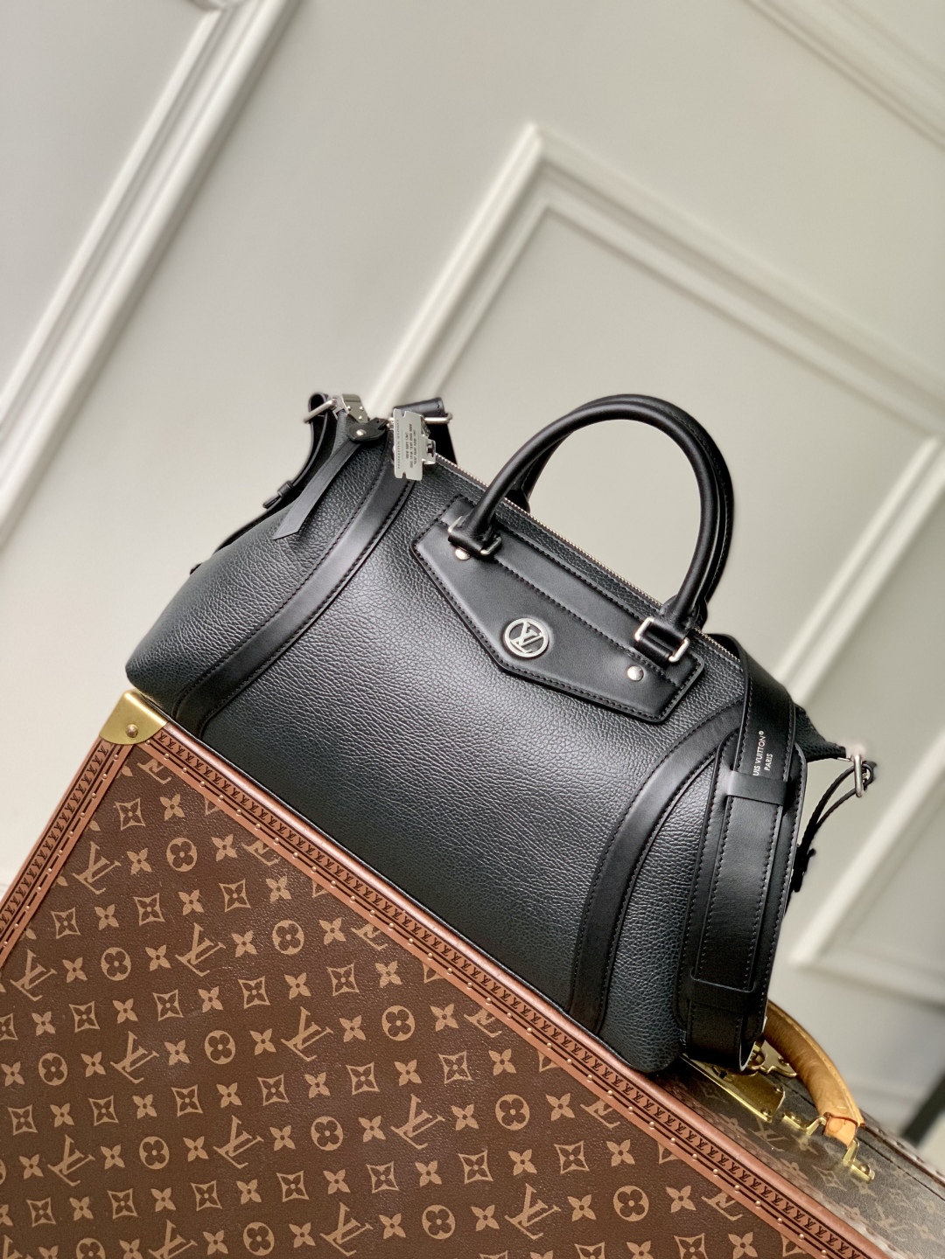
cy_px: 630
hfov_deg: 28.0
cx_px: 472
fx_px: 1893
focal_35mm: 52
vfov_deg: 36.8
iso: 125
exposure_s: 1/63
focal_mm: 6
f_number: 2.4
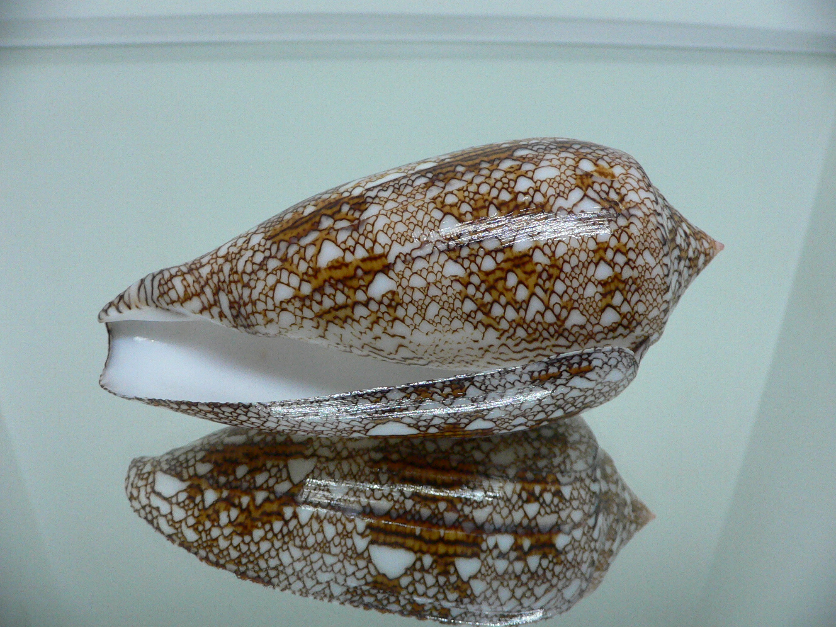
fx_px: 845
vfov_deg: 40.7
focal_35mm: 35
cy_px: 314
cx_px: 418
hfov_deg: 52.6
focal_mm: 4.6
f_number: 2.8
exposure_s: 1/50
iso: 200
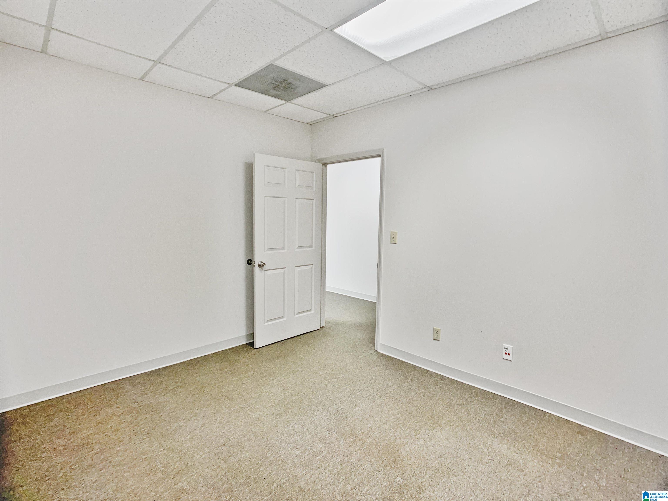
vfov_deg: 53.1
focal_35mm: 26
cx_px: 334
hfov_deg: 67.3
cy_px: 250
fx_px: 502
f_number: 1.5
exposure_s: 1/140
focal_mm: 5.7
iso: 32
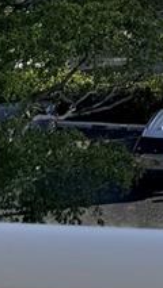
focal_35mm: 147
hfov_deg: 7.9
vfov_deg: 11.3
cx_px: 311
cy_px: -471
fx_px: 1128
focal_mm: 6.76
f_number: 1.78
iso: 80
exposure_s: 1/4975
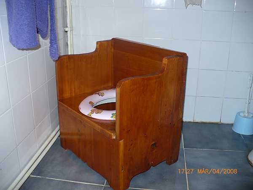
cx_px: 126
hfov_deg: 50.1
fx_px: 270
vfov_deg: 38.7
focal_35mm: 37
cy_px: 95
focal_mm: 6.1
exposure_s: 1/30
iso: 100
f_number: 2.8
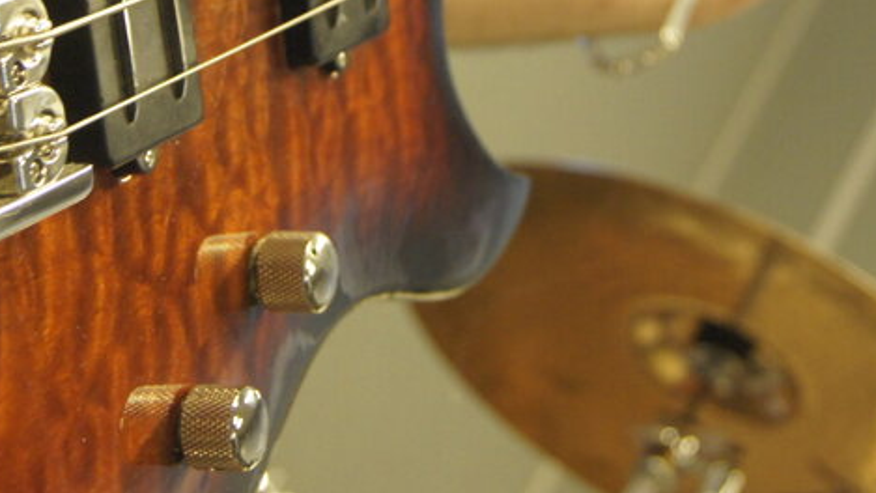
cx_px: 475
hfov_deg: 17.4
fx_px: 2862
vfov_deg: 9.7
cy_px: -78
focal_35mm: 123
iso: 1600
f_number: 5
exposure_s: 1/40
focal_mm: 35
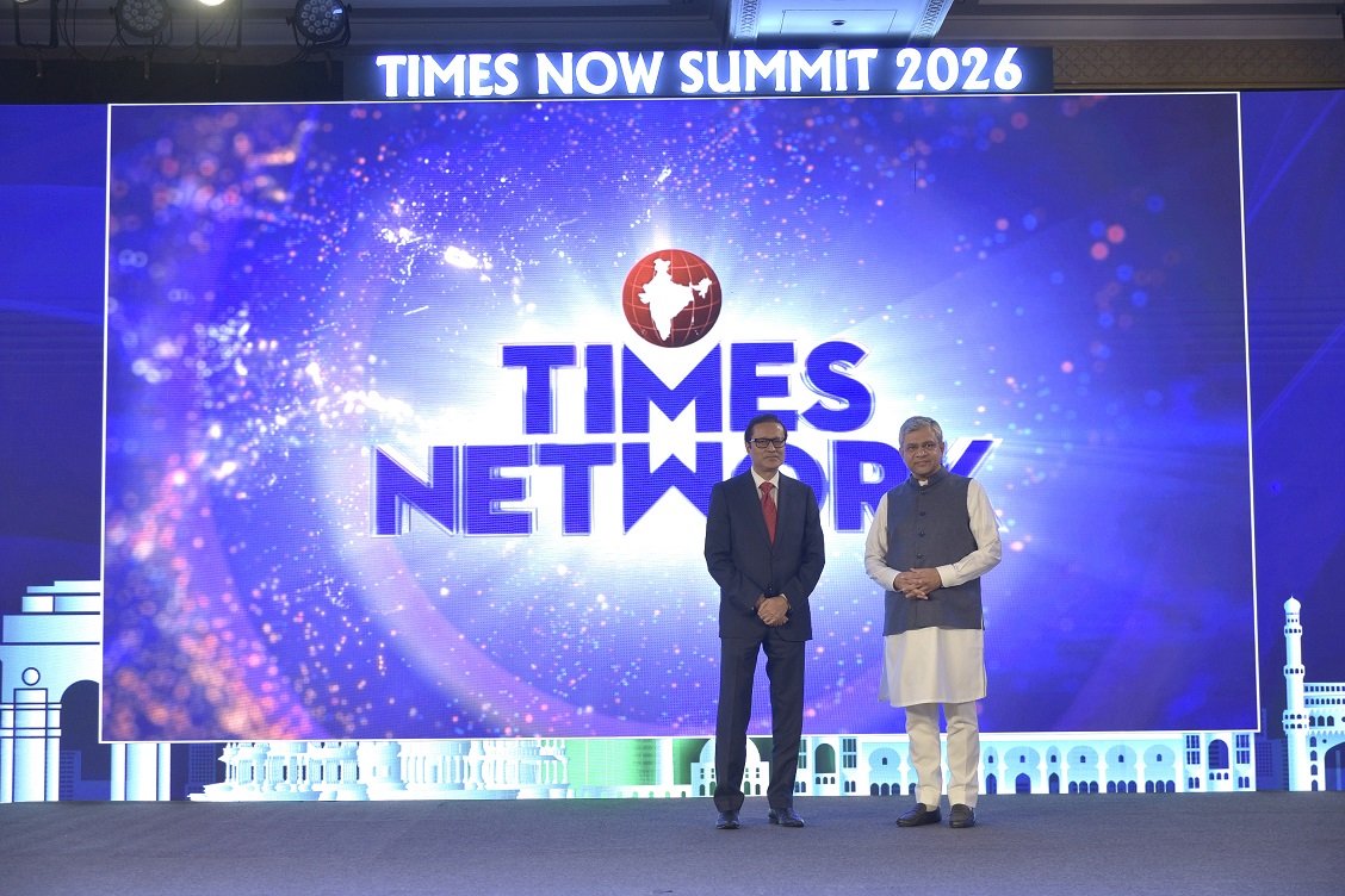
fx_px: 1943
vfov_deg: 26.0
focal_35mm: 52
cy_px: 448
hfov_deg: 38.2
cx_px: 672
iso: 800
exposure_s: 1/160
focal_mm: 52
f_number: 4
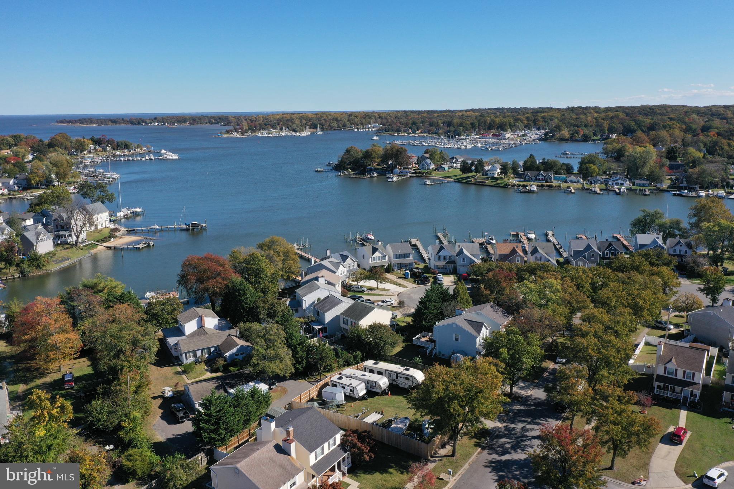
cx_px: 367
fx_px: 571
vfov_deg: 46.4
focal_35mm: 28
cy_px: 244
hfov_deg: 65.5
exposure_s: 1/500
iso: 100
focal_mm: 10.26
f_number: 6.3
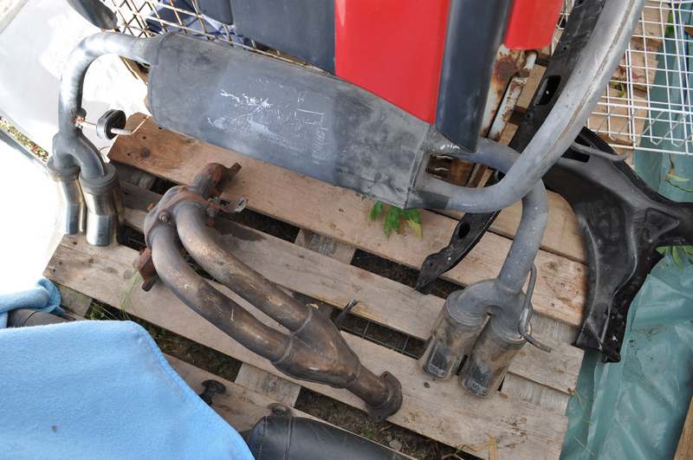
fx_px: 519
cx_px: 346
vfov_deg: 47.8
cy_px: 230
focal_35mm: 27
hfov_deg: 67.5
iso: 640
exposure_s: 1/160
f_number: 6.3
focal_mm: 18
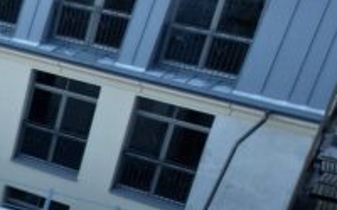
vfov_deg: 11.0
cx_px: -462
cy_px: 313
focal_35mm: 115
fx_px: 1056
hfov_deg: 13.5
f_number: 2.8
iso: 110
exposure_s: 1/400
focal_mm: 8.38
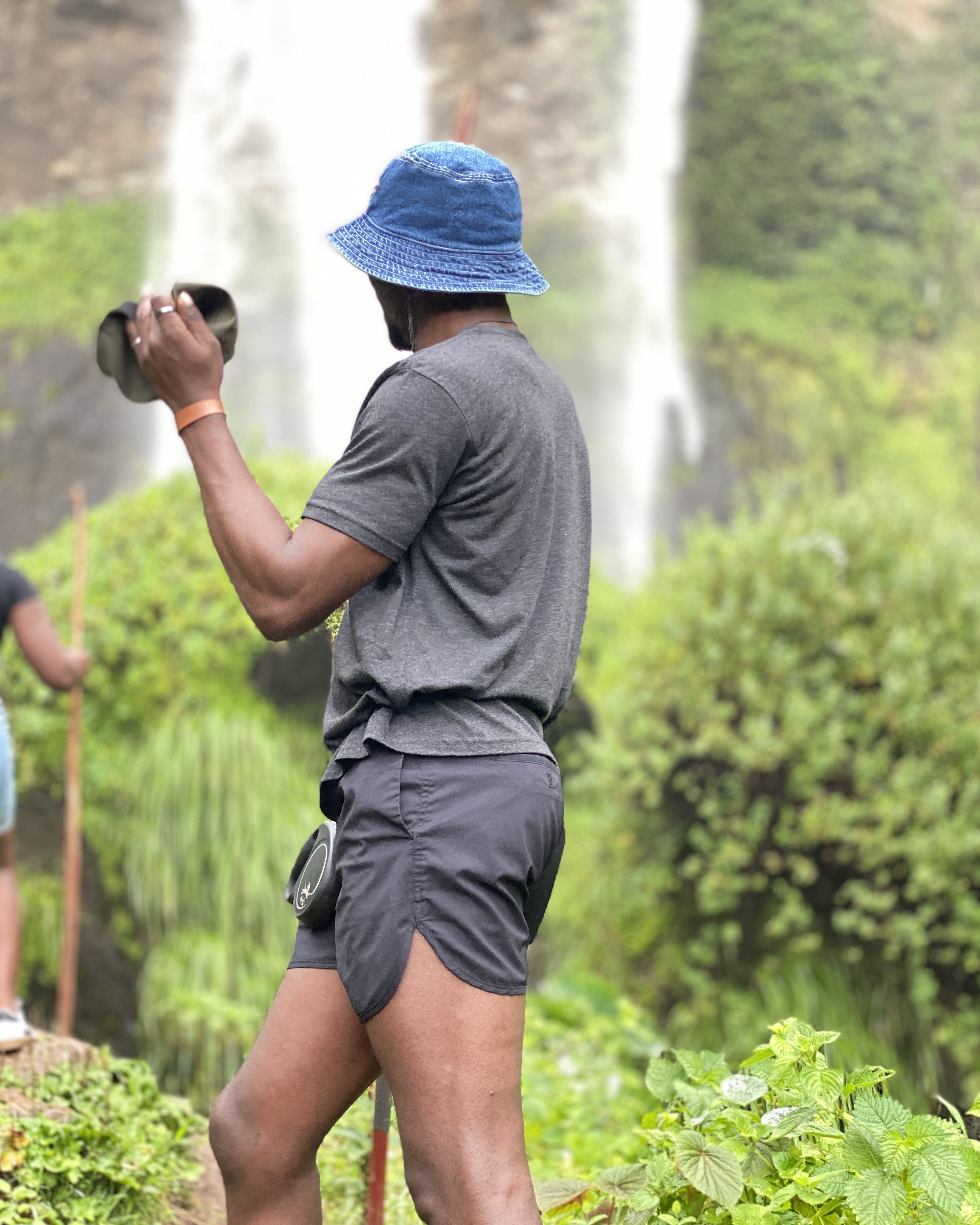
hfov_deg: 27.6
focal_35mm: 55
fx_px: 1994
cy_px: 568
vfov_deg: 34.1
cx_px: 490
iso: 125
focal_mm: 6
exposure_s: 1/122
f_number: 2
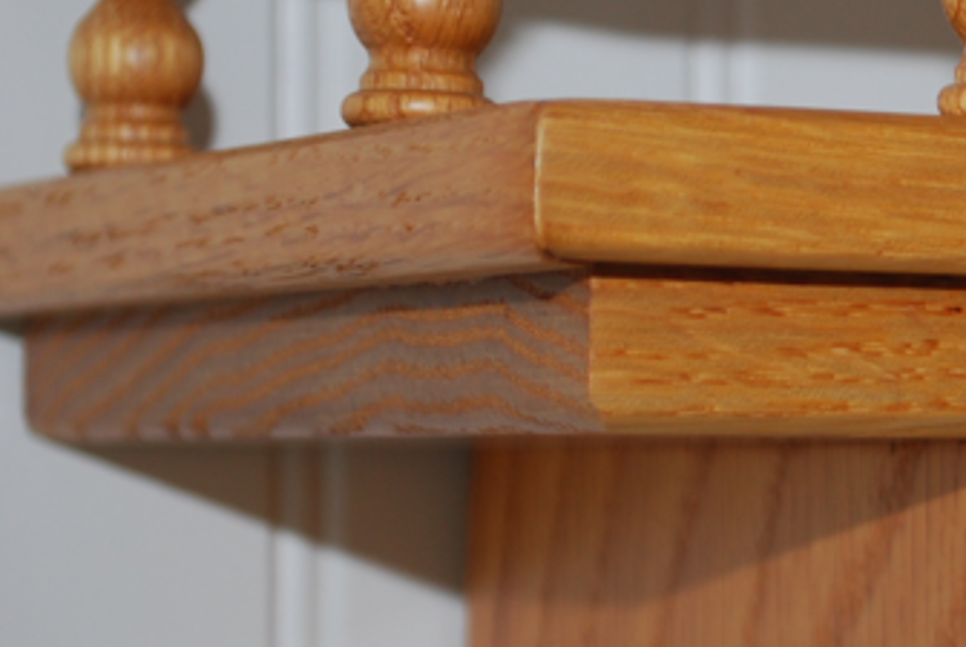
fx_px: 4971
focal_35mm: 185
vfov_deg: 7.4
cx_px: 1288
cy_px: 351
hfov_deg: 10.8
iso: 200
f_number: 5.3
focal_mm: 46
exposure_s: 1/60
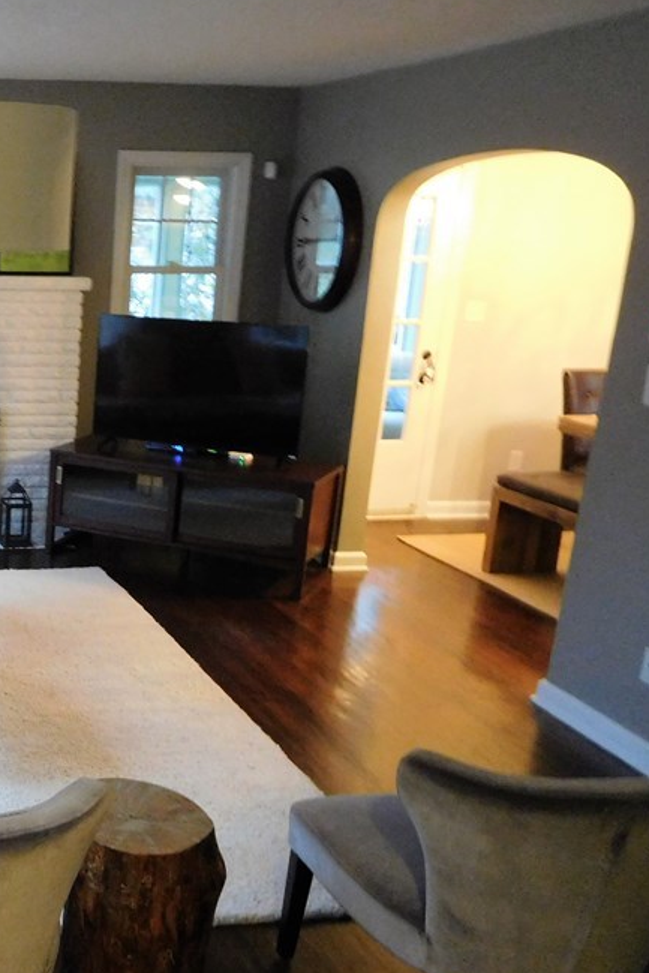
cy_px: 559
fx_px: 1108
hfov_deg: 28.9
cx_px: -100
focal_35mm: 41
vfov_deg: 47.2
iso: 800
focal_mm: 4.5
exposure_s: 1/6
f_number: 3.4
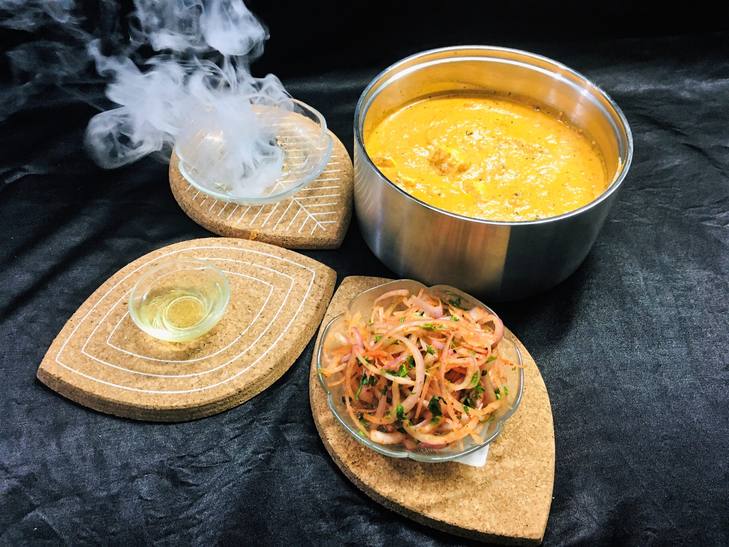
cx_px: 364
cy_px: 274
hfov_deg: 61.7
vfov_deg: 48.2
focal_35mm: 29
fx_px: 611
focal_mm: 4.15
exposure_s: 1/33
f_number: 2.2
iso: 160
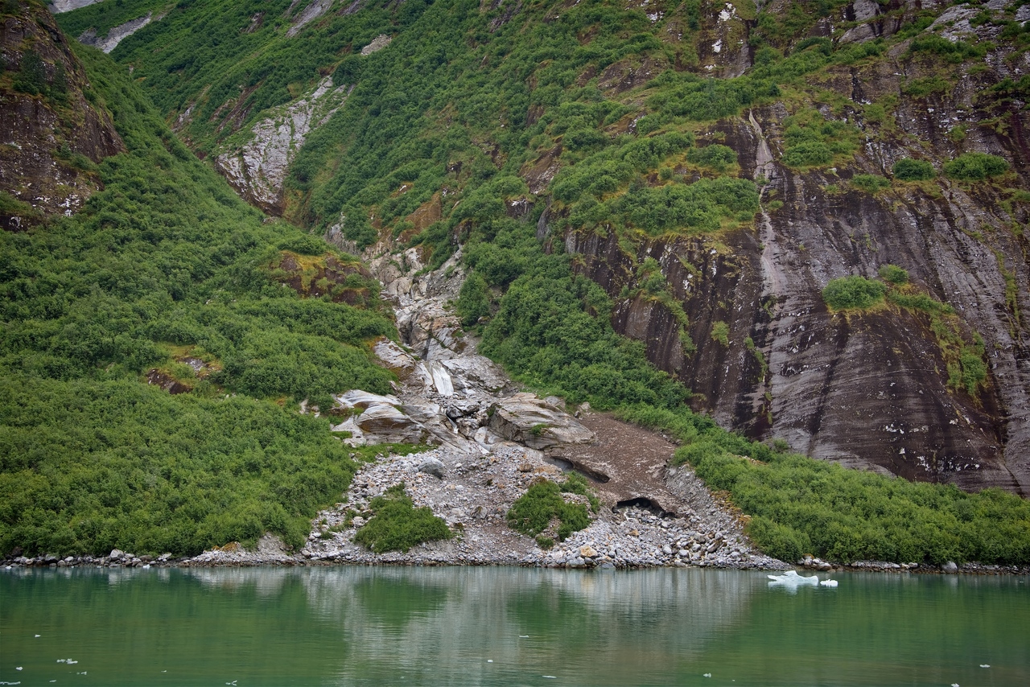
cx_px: 515
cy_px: 344
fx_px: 1259
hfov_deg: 44.5
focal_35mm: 44
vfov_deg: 30.5
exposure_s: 1/125
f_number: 5.6
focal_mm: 44
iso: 100
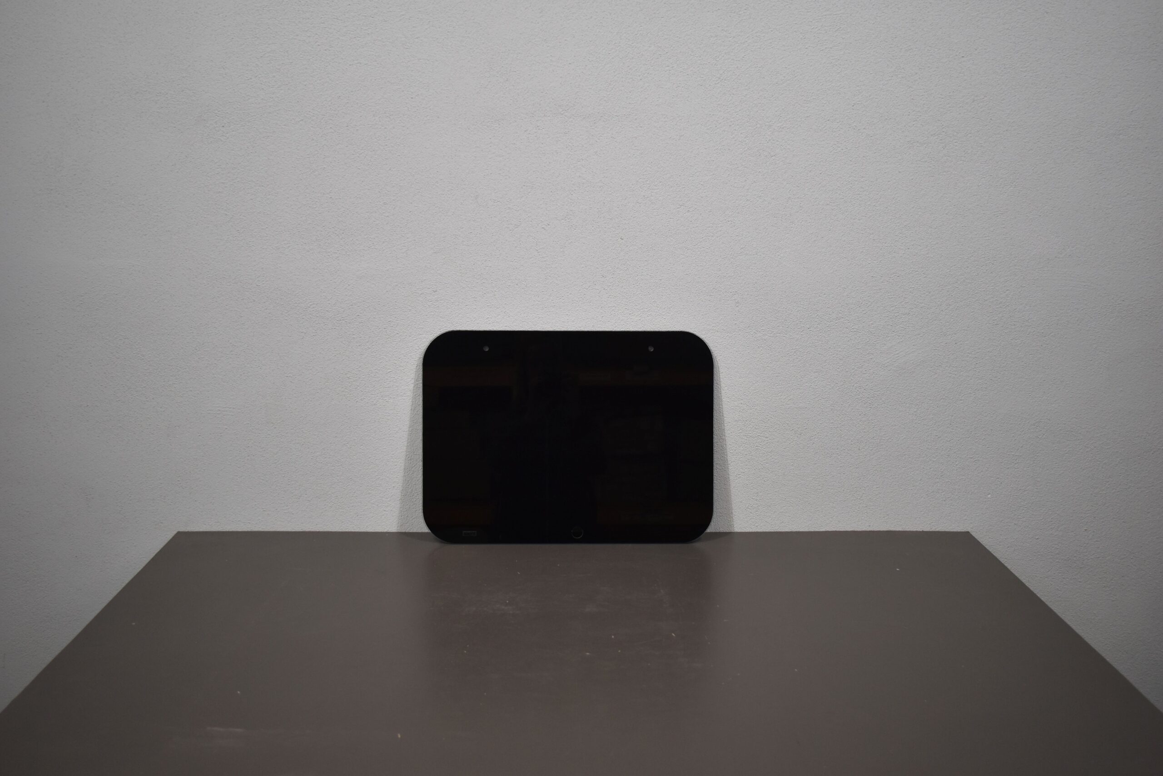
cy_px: 388
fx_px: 1163
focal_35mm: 36
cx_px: 582
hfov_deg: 53.1
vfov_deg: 36.9
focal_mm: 24
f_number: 4
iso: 450
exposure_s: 1/250
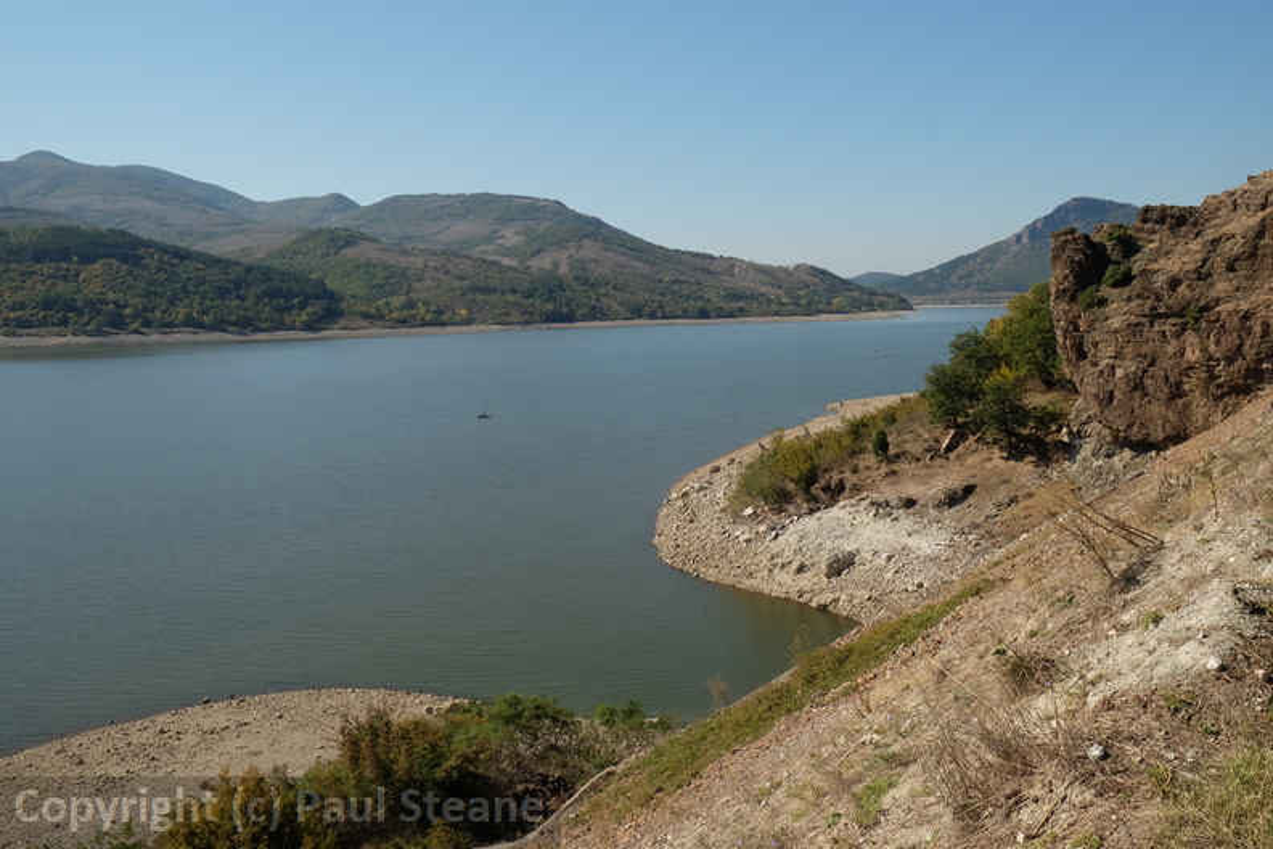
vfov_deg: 42.3
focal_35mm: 31
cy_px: 424
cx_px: 636
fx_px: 1096
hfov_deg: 60.3
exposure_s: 1/350
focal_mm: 20.5
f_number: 8
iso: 200
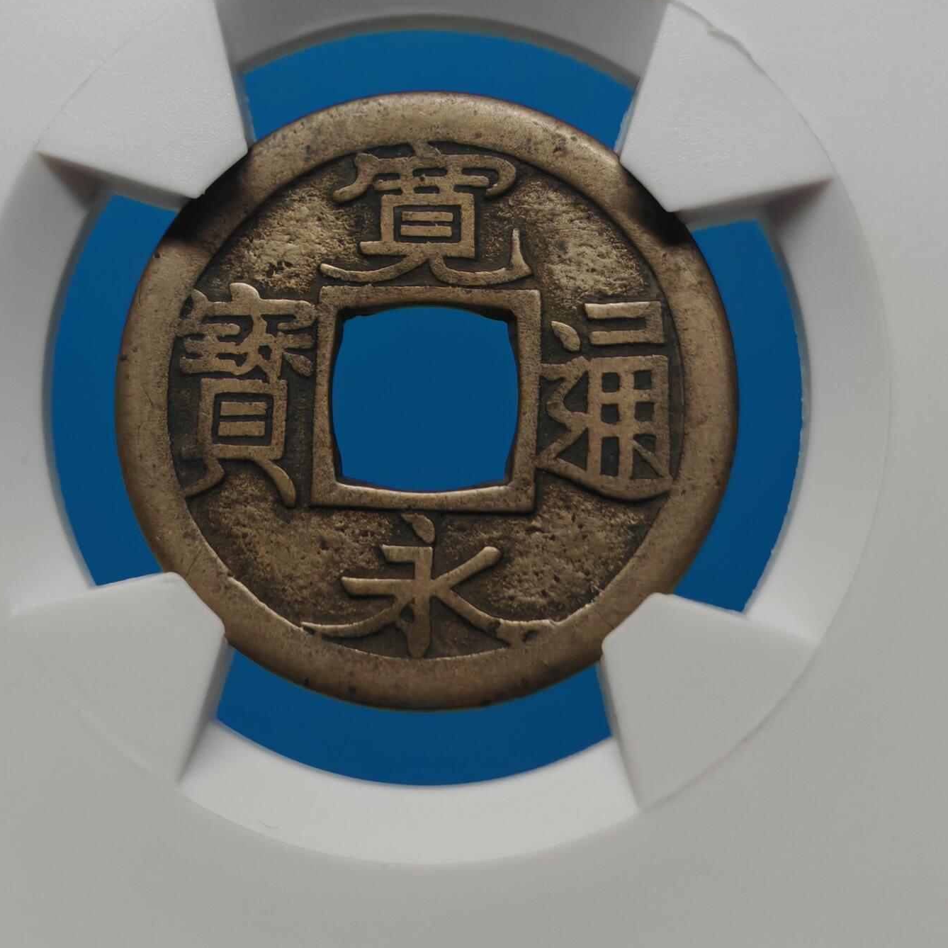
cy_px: 425
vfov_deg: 15.4
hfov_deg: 15.4
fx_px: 3501
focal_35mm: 113
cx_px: 471
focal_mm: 7.62
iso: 50
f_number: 1.6
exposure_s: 1/160
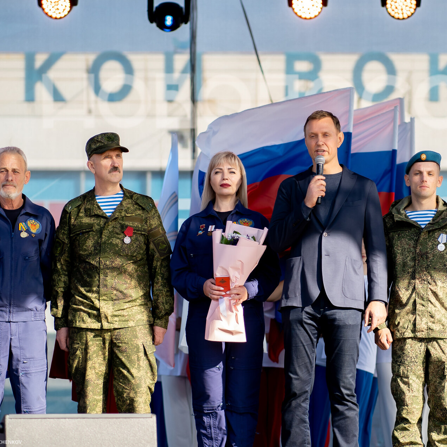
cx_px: 324
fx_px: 2381
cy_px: 224
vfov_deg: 10.7
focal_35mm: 163
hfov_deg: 10.7
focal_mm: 85
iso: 125
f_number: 2.5
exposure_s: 1/1600
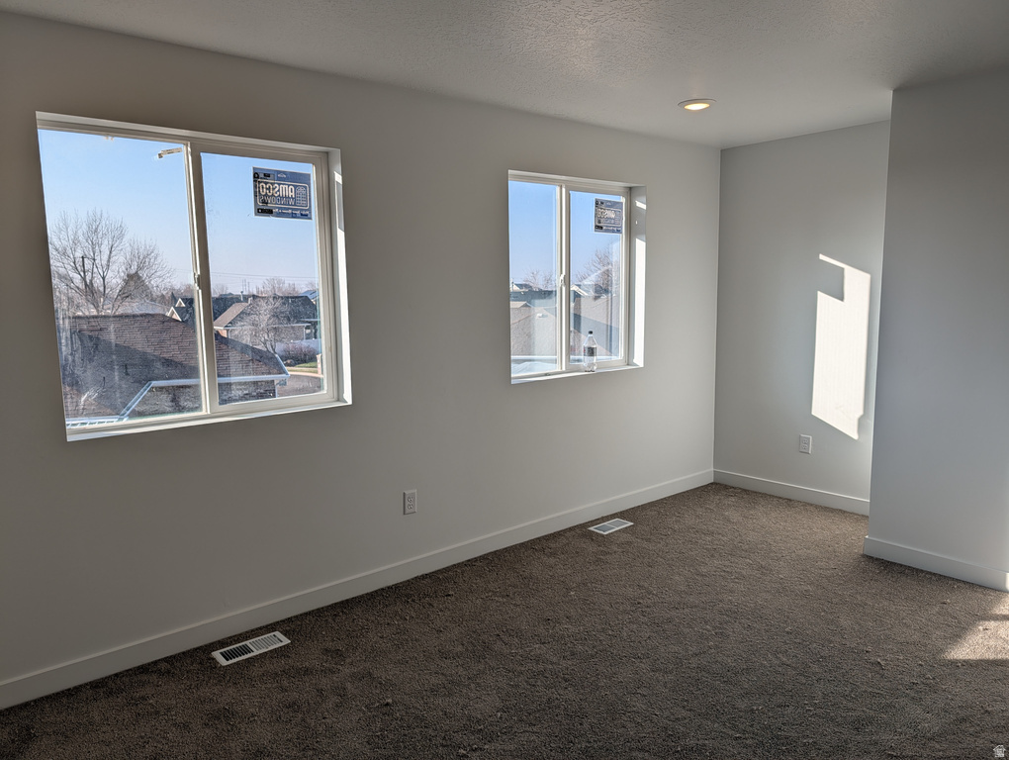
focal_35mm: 24
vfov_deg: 56.9
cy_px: 380
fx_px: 701
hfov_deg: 71.5
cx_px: 504
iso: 35
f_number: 1.68
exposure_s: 1/797
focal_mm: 6.9
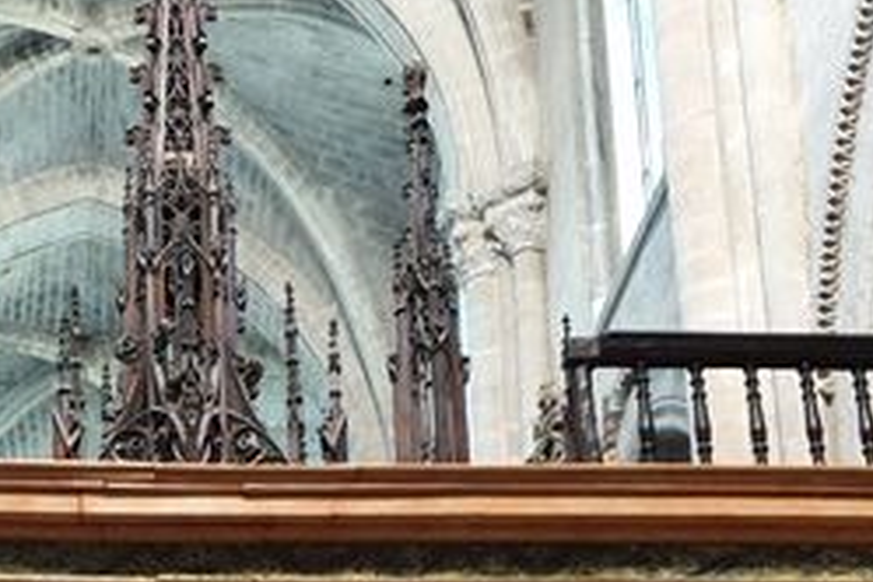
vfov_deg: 15.1
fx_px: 2110
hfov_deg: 23.1
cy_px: 736
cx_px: 182
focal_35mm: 87
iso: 250
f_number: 1.5
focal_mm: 4.3
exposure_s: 1/23
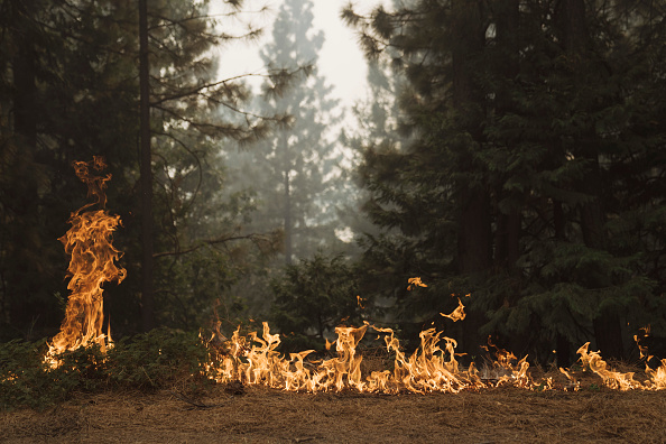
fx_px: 869
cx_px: 333
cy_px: 222
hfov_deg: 41.9
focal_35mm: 47
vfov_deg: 28.6
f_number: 2.8
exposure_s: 1/1250
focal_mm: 47
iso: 320
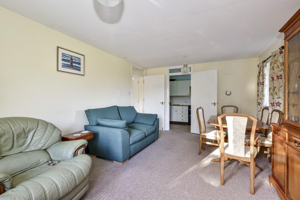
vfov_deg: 77.3
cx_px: 150
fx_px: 125
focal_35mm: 15
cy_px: 100
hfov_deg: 100.4
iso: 640
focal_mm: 10
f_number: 8
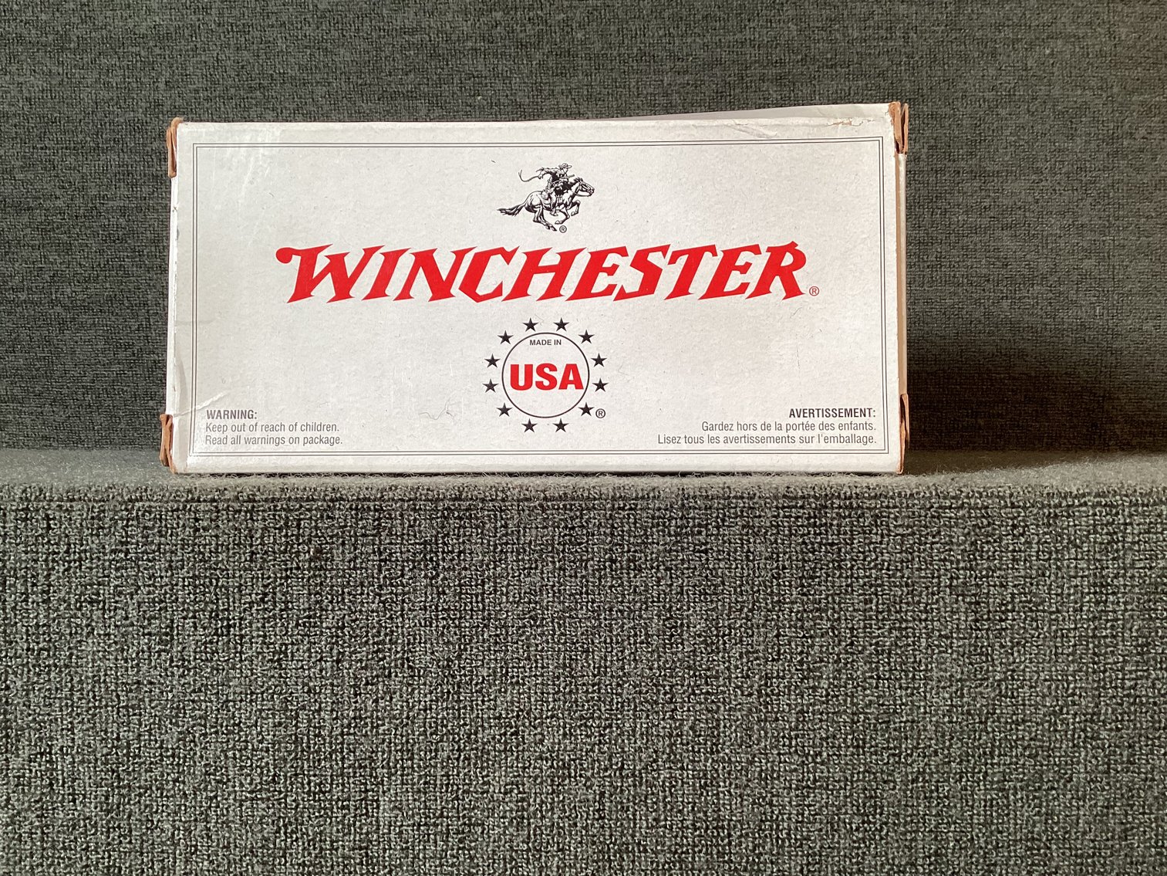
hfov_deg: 58.3
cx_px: 584
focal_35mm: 31
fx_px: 1045
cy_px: 438
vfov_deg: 45.4
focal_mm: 3.3
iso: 64
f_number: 2.4
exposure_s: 1/50
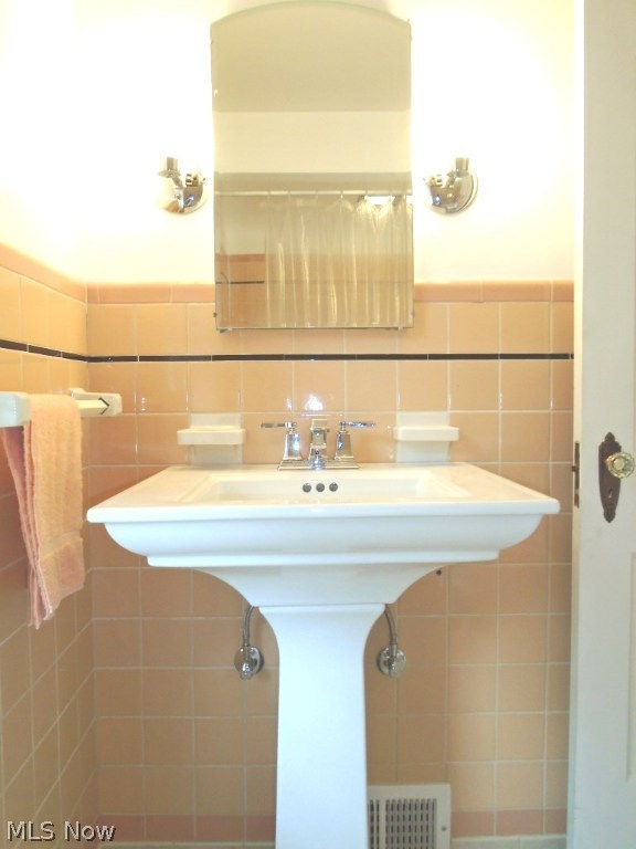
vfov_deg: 67.3
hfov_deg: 53.1
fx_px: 637
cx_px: 318
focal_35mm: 26
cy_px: 424
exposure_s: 1/40
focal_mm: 4.6
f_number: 3.2
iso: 100
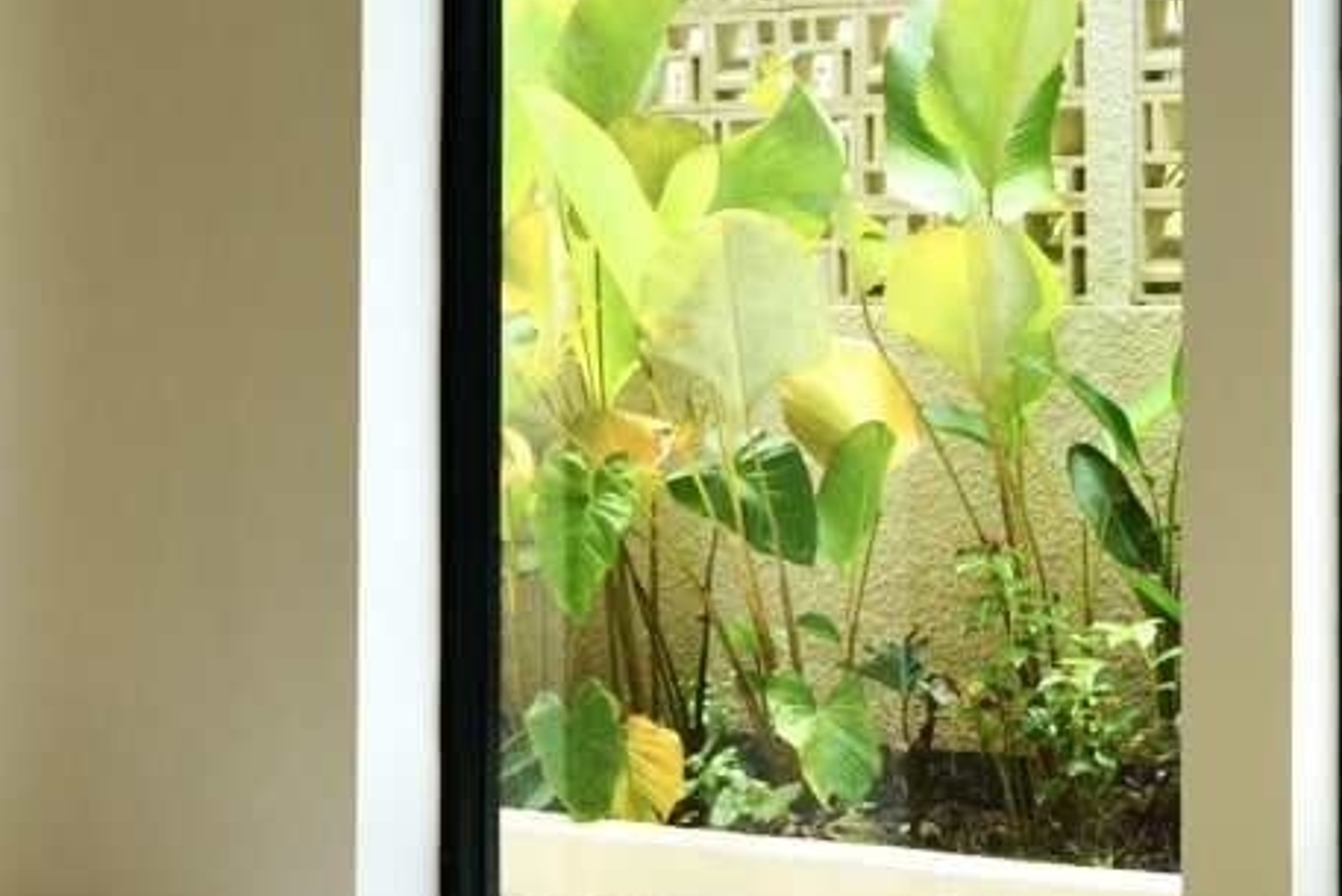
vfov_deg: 13.8
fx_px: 3691
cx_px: 1192
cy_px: 270
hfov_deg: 20.2
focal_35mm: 99
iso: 100
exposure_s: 1/100
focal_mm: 28
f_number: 6.3
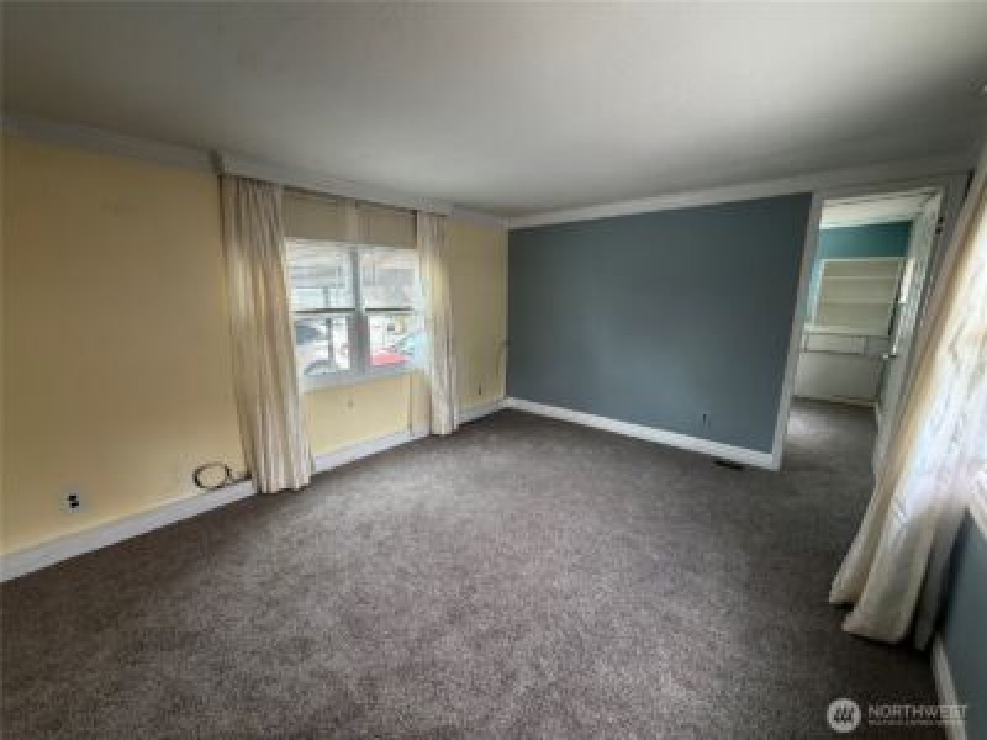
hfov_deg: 102.1
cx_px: 494
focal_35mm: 14
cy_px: 370
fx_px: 399
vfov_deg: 85.7
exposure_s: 1/120
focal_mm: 2.22
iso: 250
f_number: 2.2
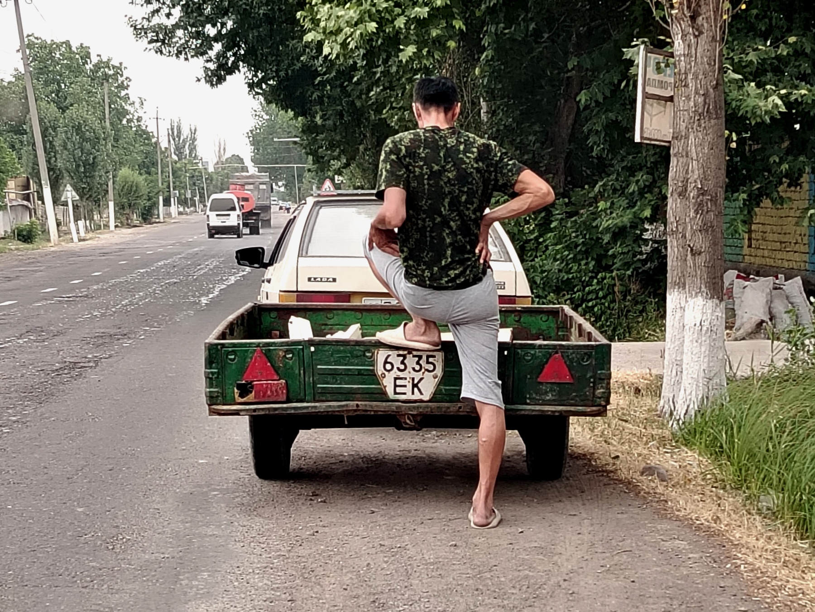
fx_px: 824
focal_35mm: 35
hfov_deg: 52.6
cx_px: 408
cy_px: 306
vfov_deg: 40.7
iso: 100
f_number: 1.75
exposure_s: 1/125
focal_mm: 5.25
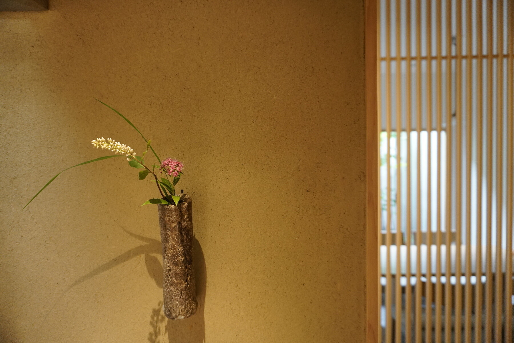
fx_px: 343
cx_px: 257
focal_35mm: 24
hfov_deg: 73.7
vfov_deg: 53.1
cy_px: 172
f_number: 3.5
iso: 1250
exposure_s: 1/30
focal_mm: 16
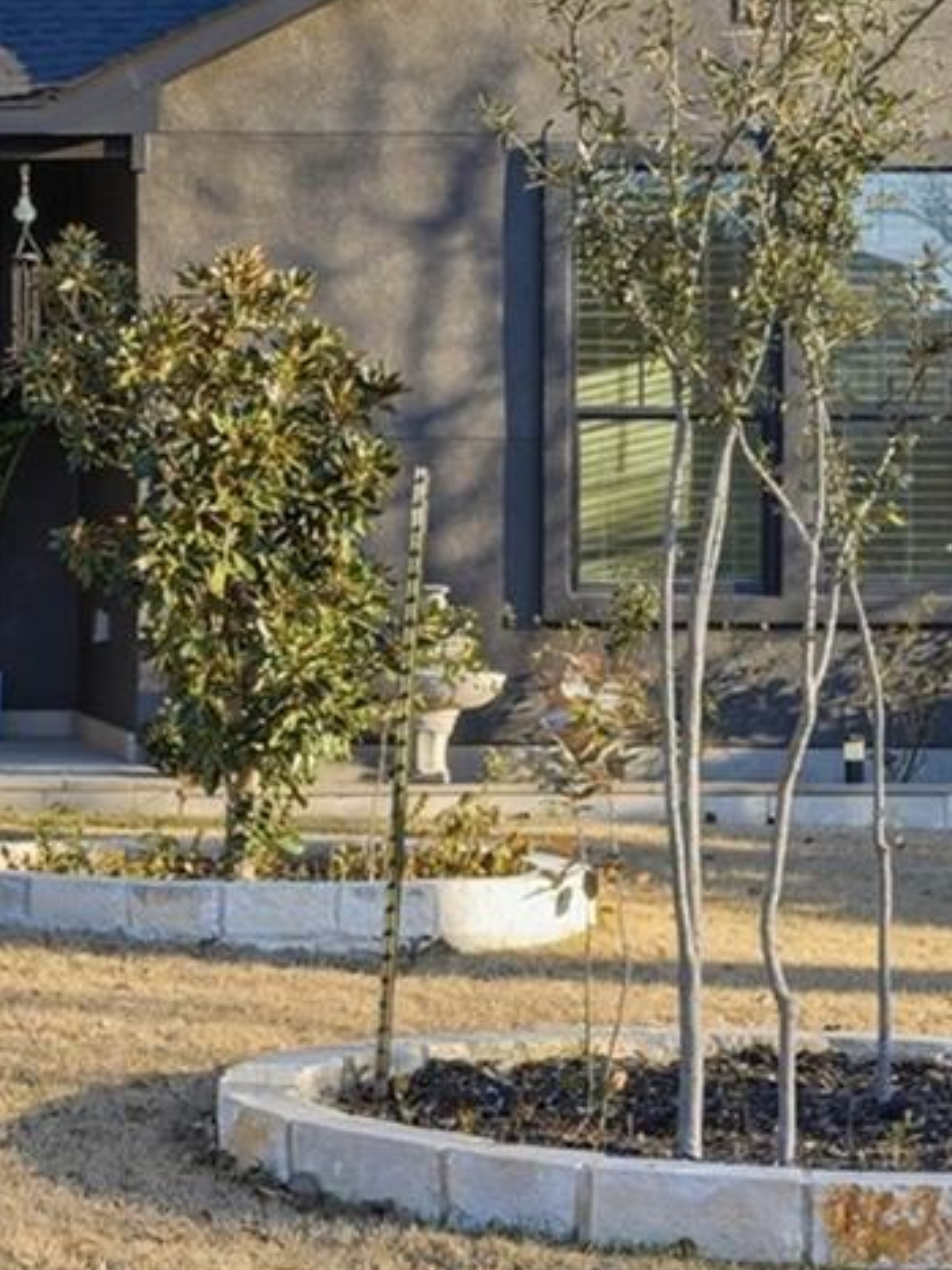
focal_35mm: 118
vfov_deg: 16.7
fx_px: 4329
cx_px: -528
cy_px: 594
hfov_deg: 11.9
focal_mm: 28
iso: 100
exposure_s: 1/2000
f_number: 6.3
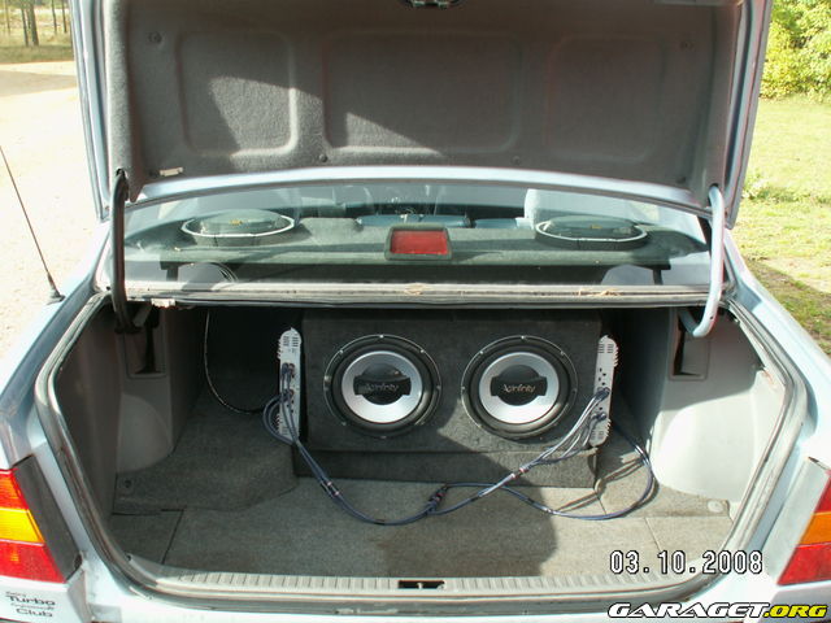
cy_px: 312
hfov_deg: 52.6
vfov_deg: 40.7
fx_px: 840
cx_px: 416
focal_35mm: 35
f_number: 5
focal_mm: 5.86
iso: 50
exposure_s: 1/30
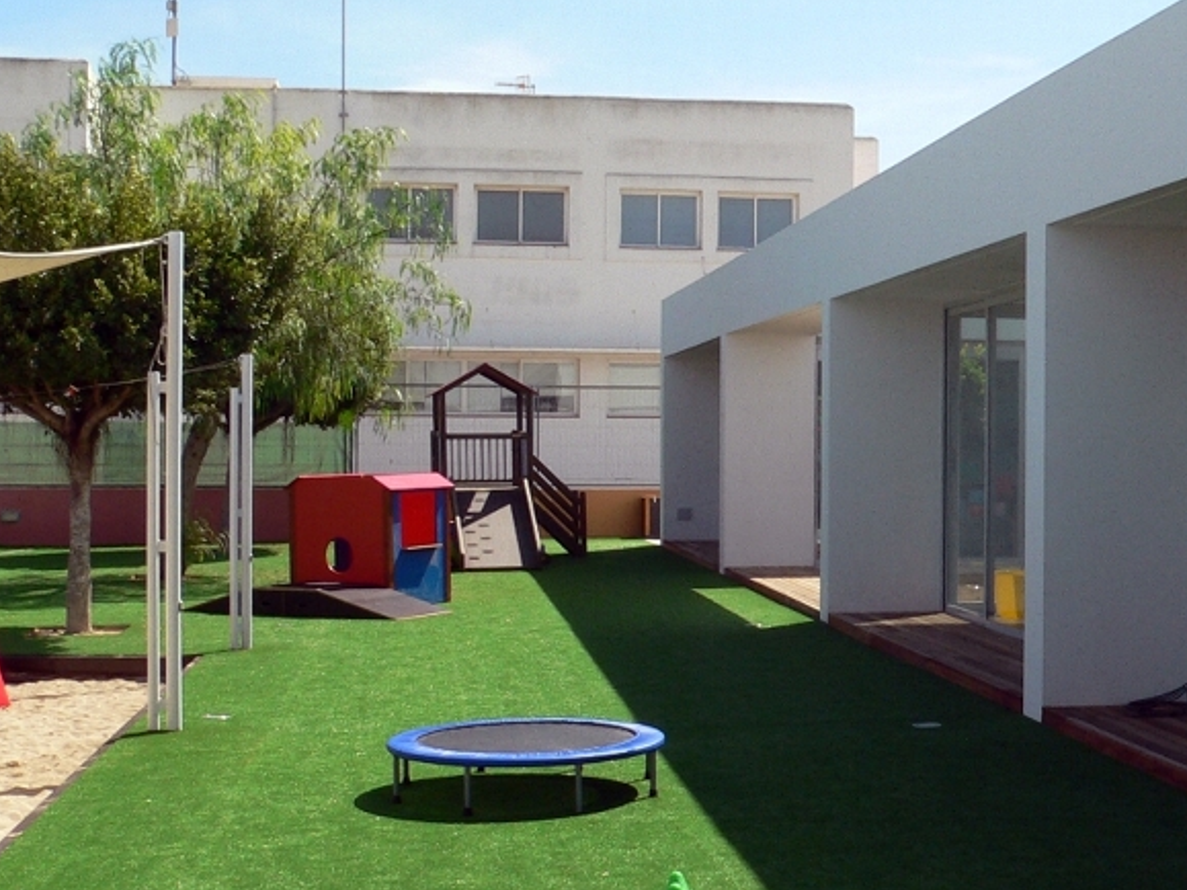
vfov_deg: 26.1
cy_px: 483
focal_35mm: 56
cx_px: 832
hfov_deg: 33.9
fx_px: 1920
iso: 100
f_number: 8
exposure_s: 1/200
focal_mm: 6
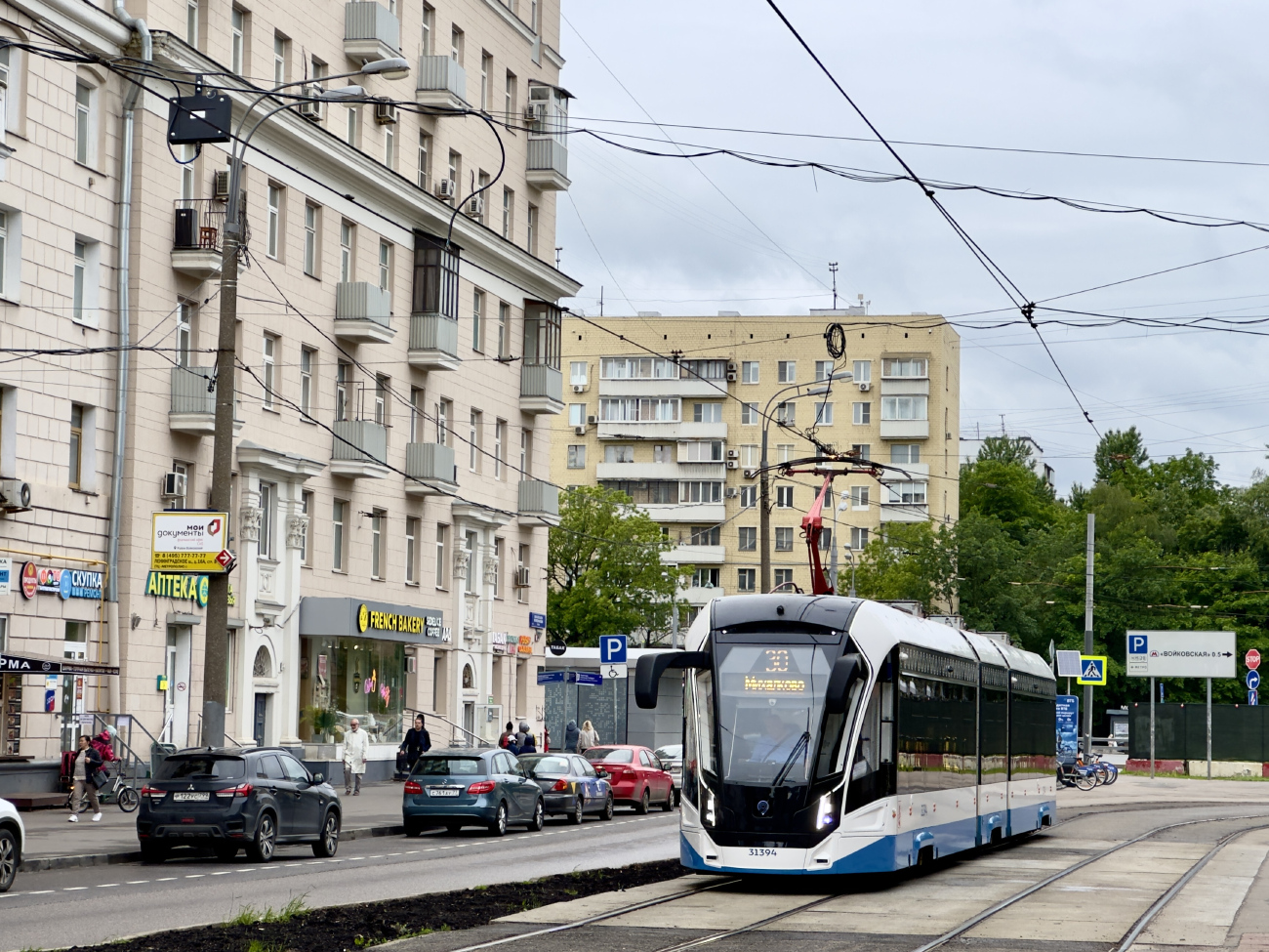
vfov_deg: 19.1
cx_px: 634
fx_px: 2823
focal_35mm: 77
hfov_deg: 25.3
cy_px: 476
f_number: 2.8
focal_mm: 9
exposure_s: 1/221
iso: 32
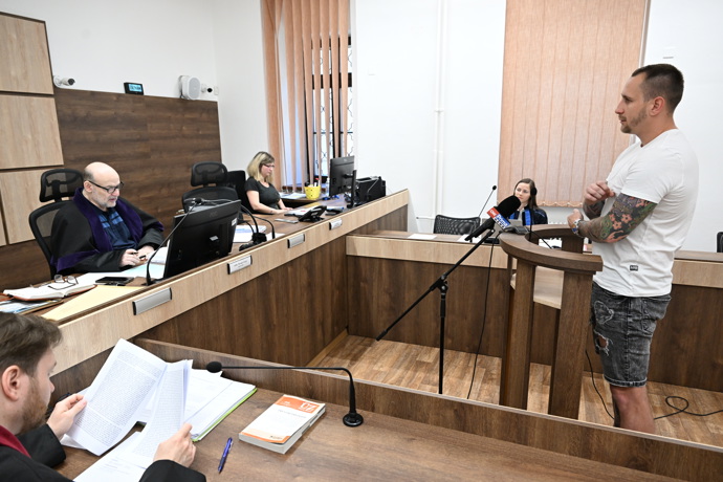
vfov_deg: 53.1
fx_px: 482
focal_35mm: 24
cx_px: 362
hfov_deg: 73.7
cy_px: 241
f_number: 5
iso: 3200
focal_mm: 24
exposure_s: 1/250
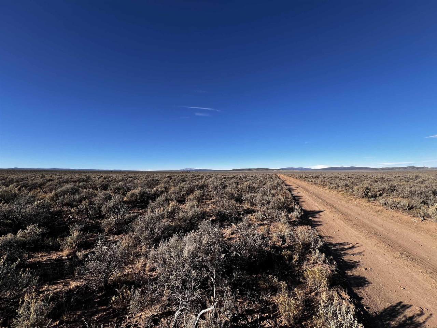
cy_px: 164
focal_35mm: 13
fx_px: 164
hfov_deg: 106.2
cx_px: 218
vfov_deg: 89.9
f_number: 1.8
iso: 32
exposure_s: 1/1623
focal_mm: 1.57
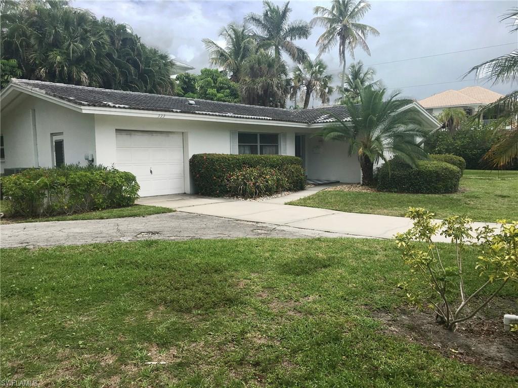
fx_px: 434
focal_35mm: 29
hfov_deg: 61.7
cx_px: 259
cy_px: 194
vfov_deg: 48.2
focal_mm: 4.15
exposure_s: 1/1832
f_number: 2.2
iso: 25
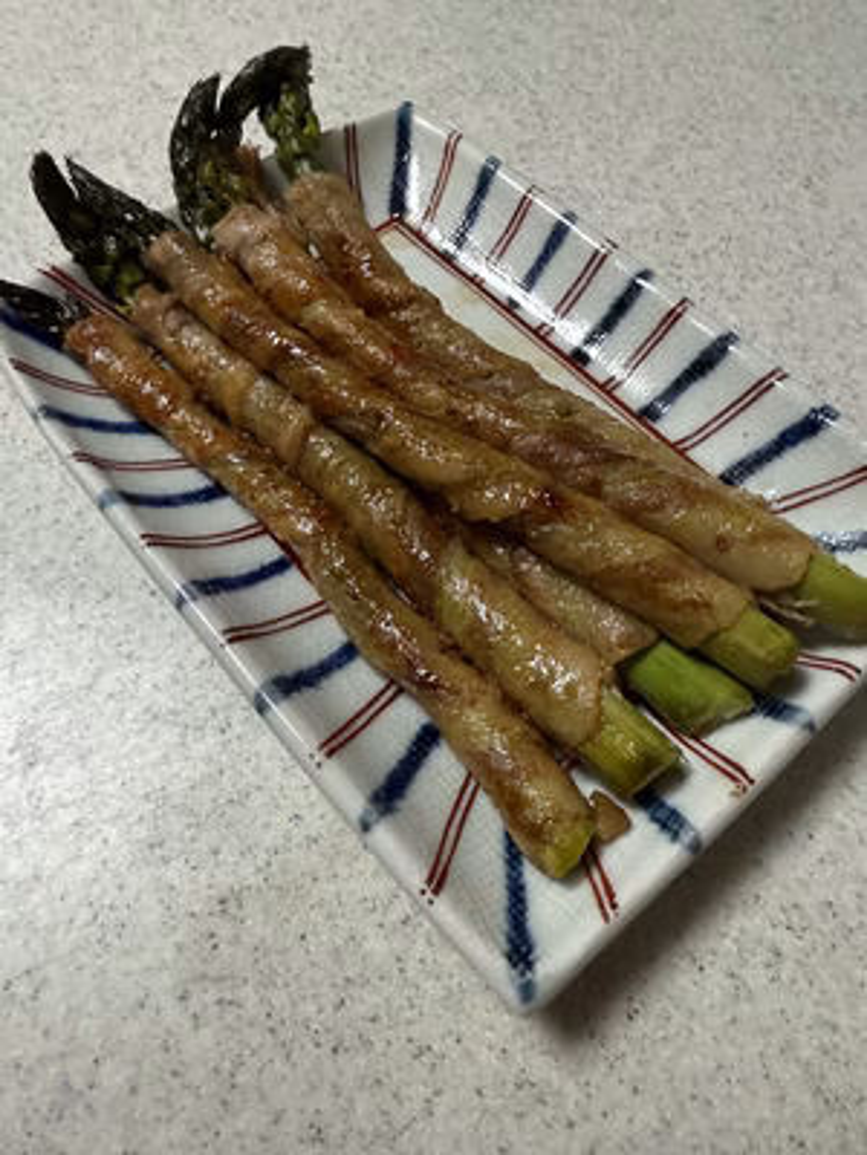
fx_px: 801
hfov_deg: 56.8
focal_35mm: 24
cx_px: 434
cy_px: 578
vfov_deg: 71.6
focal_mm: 2.22
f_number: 2.2
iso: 400
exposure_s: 1/60
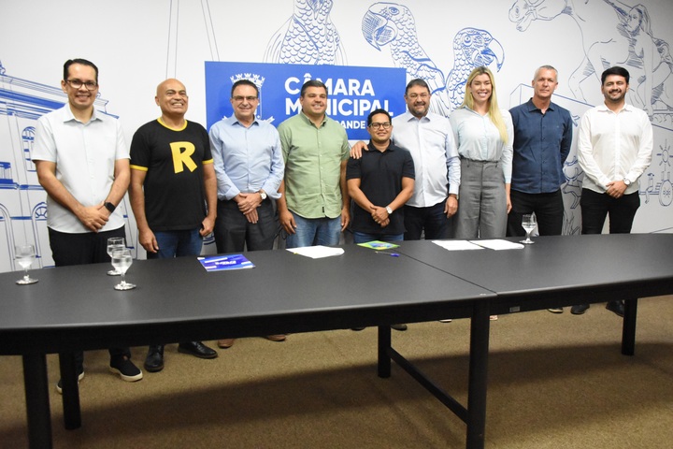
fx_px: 589
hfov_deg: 59.5
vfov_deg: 41.7
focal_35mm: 32
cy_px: 224
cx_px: 336
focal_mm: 21
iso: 8000
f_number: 5
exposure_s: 1/250
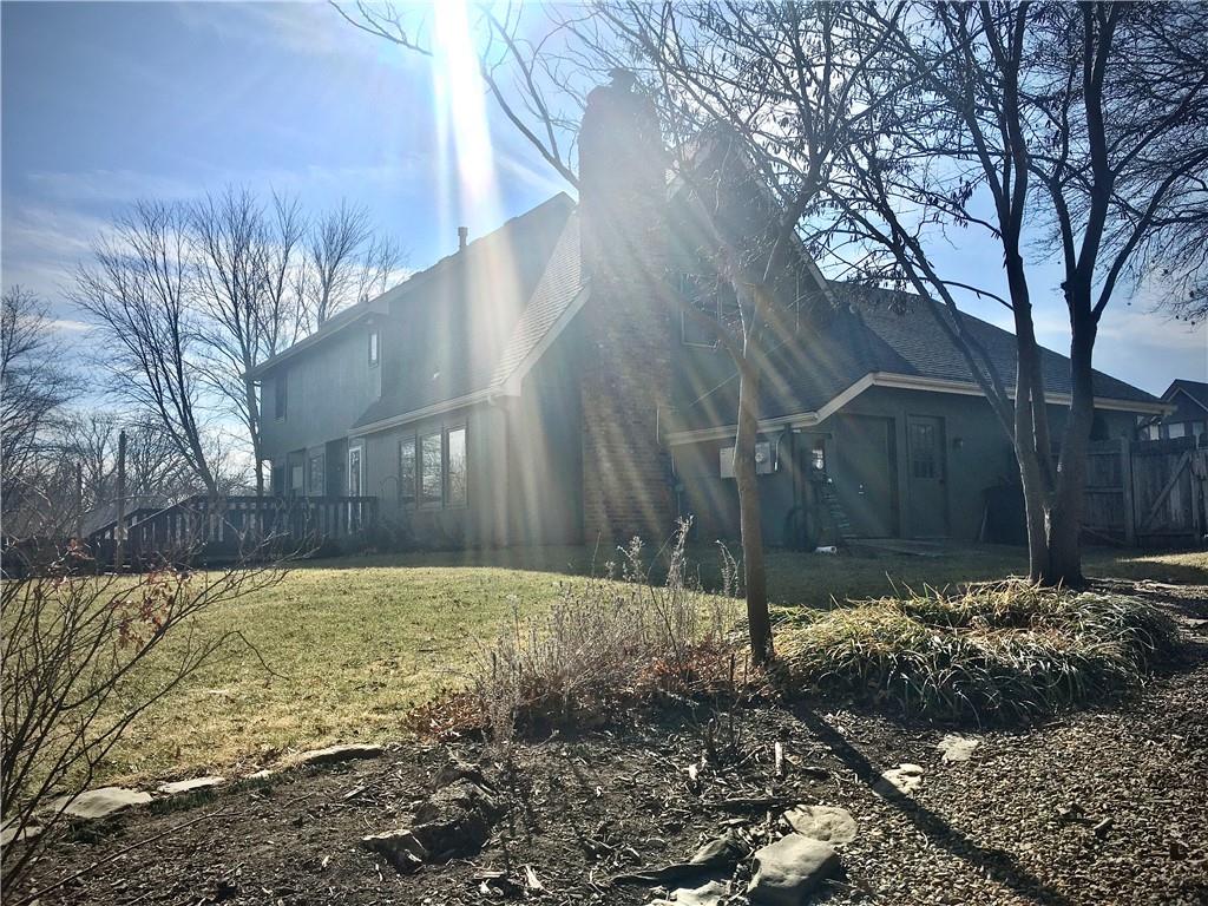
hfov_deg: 61.7
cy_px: 453
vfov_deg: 48.2
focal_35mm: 29
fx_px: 1012
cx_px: 604
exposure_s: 1/3663
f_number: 2.2
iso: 25
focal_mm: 4.15
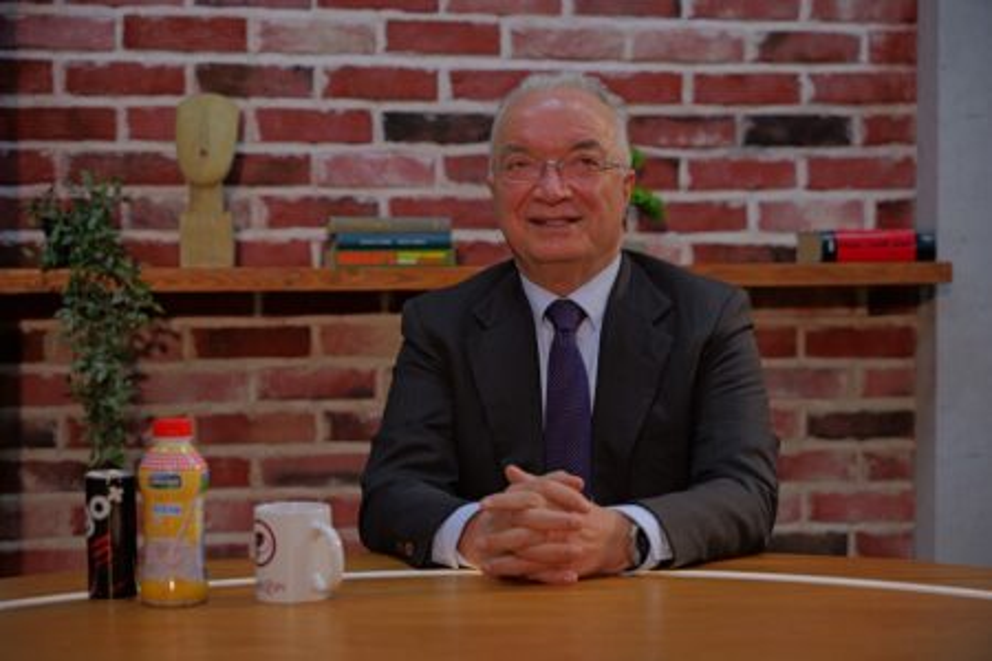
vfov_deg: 19.5
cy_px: 330
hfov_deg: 28.8
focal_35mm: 70
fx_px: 1929
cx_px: 496
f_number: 3.2
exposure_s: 1/60
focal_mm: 70
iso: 125
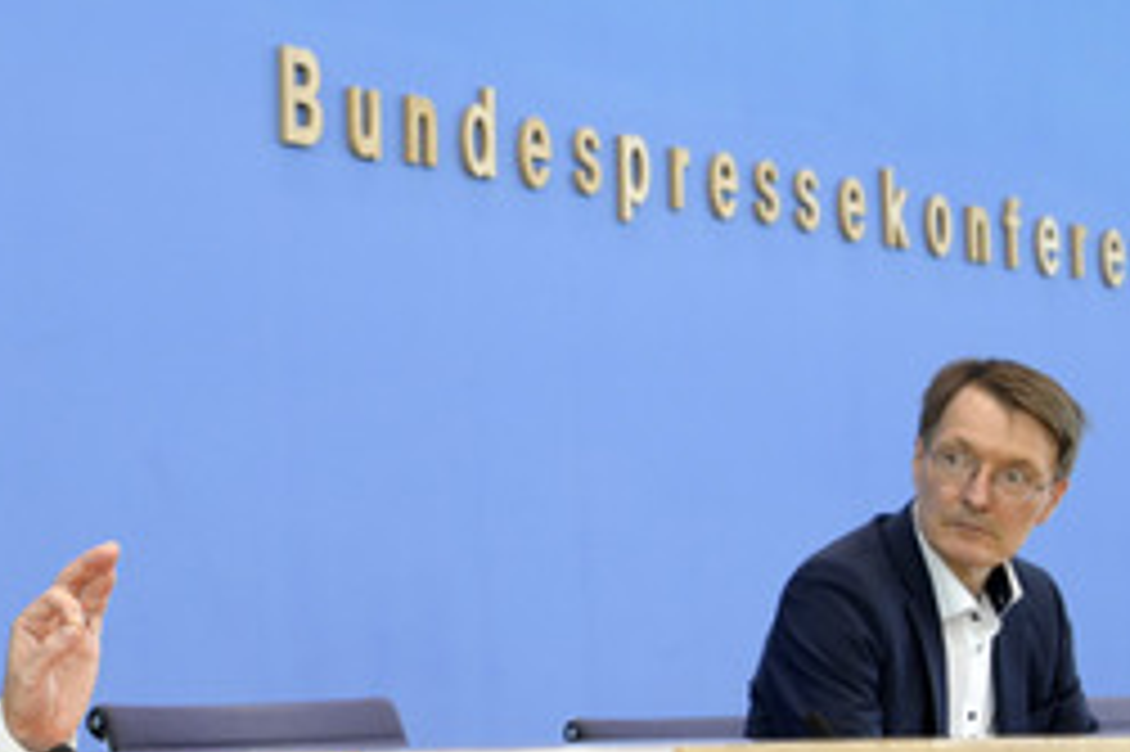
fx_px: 3105
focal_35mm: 99
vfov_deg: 13.8
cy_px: 306
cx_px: 263
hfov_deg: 20.4
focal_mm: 55
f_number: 6.3
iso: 4000
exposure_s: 1/640
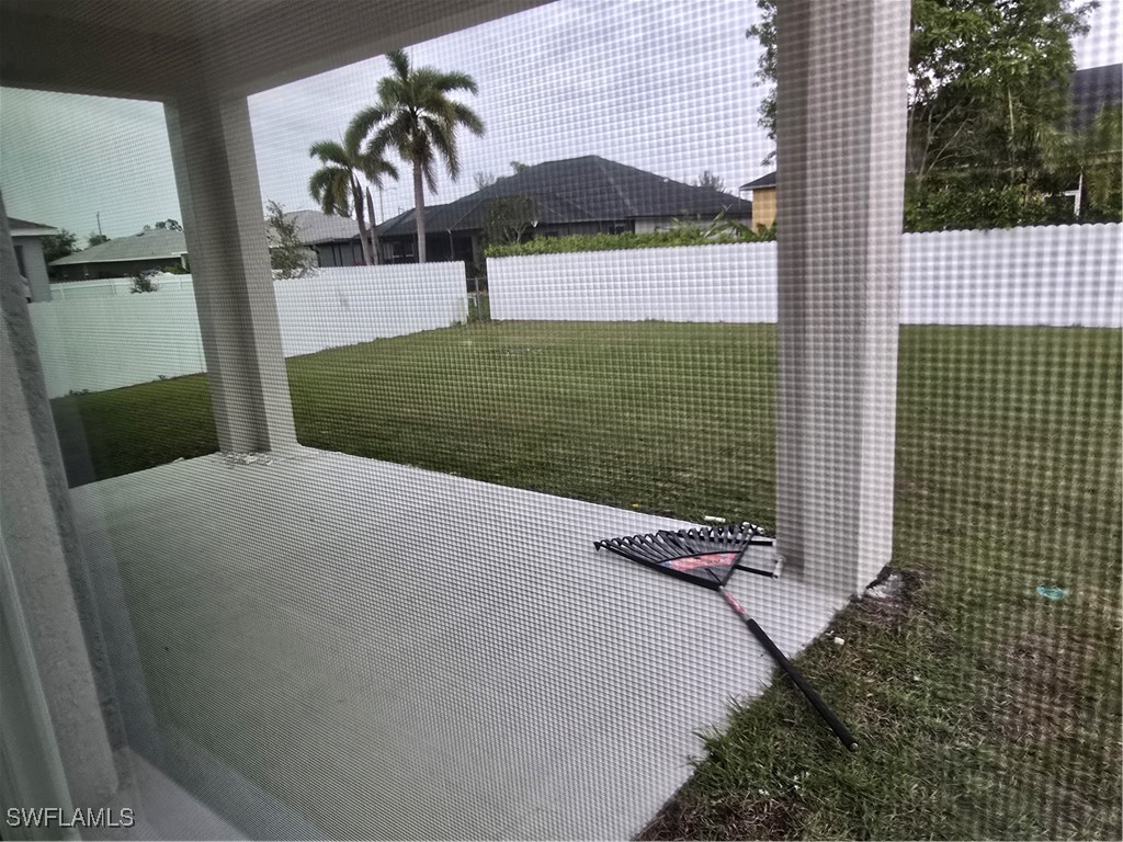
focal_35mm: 13
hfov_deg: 106.2
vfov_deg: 89.9
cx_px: 562
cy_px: 421
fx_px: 422
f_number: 2.2
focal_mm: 2.2
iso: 50
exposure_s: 1/225
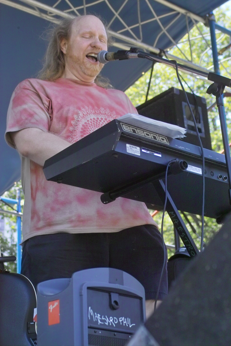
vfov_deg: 23.9
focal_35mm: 85
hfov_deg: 16.1
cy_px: 173
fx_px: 818
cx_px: 116
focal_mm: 50
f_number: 4.5
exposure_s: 1/125
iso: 200
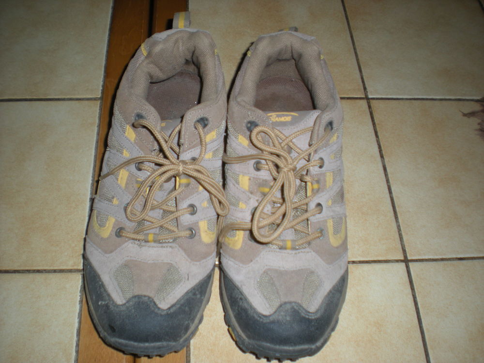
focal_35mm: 38
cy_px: 182
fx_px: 531
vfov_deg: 37.7
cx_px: 242
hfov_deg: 49.0
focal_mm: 6.3
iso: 64
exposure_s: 1/60
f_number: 3.1
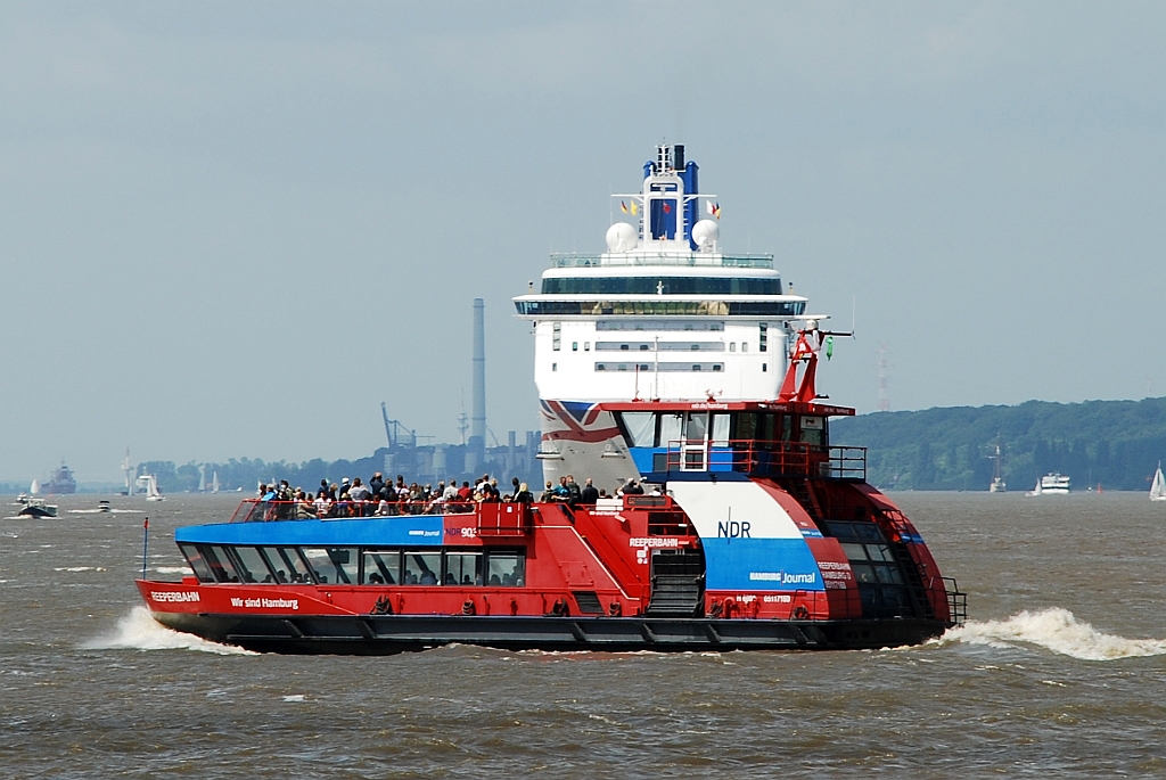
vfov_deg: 6.8
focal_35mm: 202
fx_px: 6565
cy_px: 390
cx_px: 583
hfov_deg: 10.1
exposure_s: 1/250
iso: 125
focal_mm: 135
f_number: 10
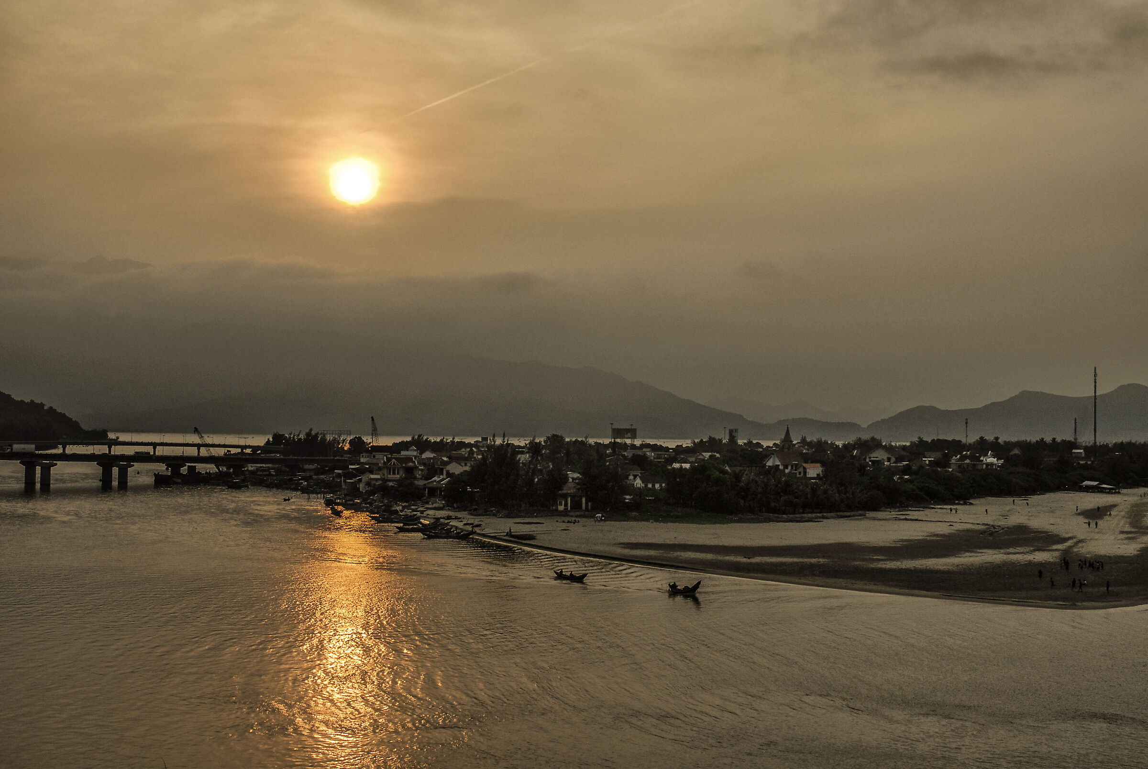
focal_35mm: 40
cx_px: 574
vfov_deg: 33.1
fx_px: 1293
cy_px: 384
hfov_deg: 47.9
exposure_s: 1/320
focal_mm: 27
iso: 200
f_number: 9
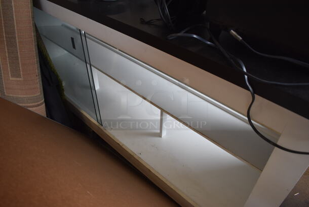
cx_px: 154
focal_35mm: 27
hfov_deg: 67.3
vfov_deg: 48.0
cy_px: 104
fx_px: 232
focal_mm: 18
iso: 800
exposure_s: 1/250
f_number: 3.5
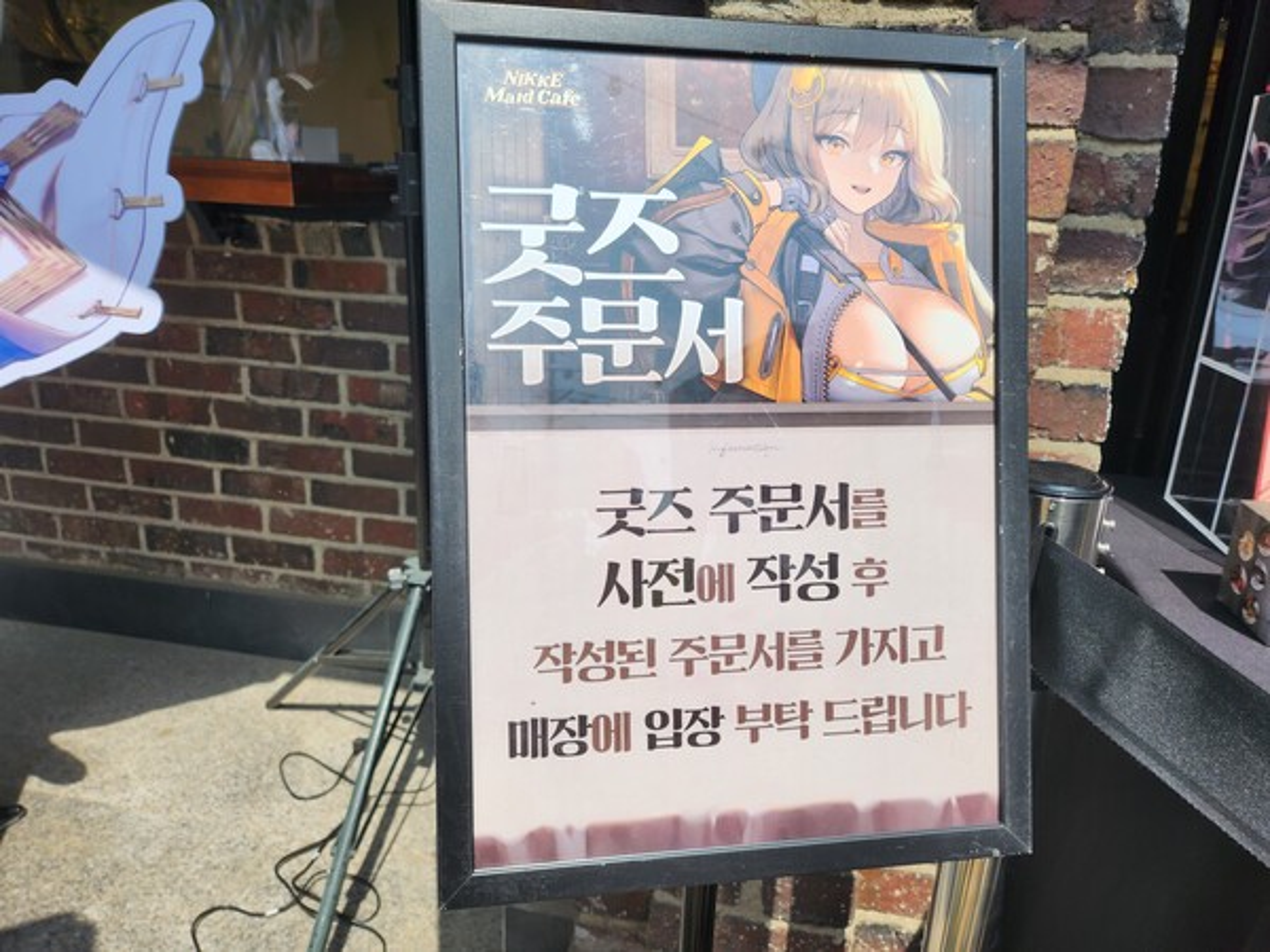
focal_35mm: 24
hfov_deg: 71.6
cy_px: 476
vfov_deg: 56.8
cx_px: 635
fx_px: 881
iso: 50
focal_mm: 5
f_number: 1.8
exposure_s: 1/3798
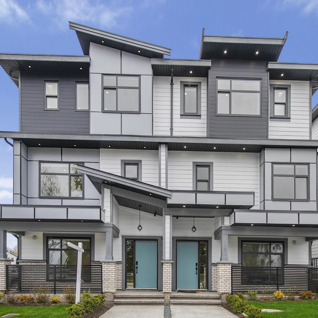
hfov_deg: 74.8
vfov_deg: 74.8
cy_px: 164
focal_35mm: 20
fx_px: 208
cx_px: 166
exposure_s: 1/250
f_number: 2.8
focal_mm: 10
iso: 50
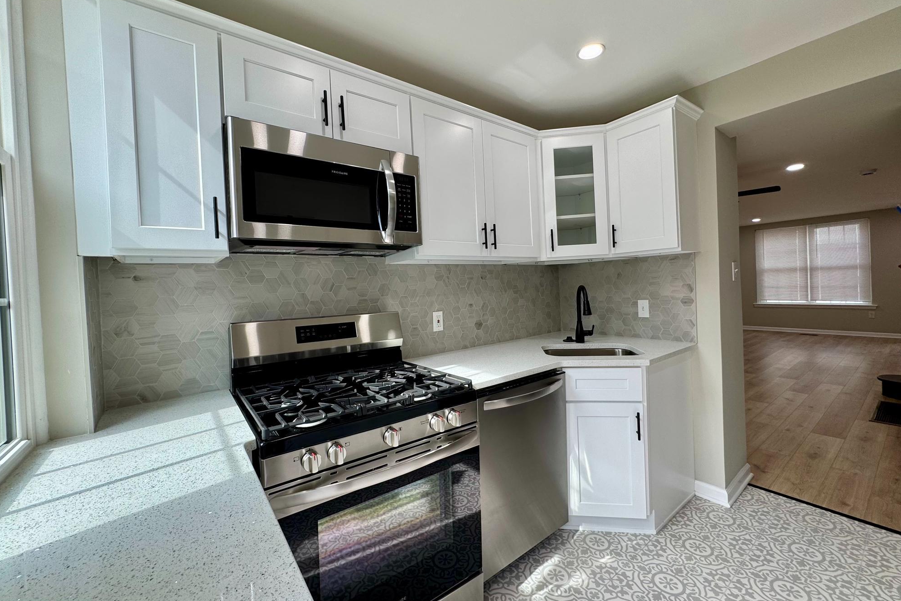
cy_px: 292
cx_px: 447
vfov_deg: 77.3
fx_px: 375
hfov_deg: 100.4
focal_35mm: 15
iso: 64
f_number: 2.2
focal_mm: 2.22
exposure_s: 1/120
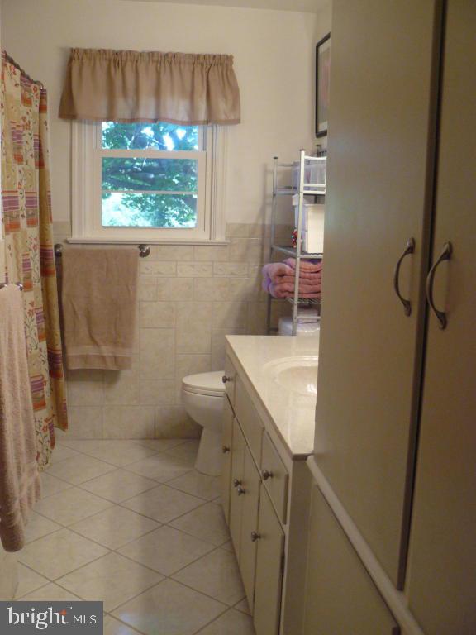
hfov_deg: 39.7
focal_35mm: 36
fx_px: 660
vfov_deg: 51.4
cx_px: 238
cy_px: 318
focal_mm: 6
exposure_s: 1/30
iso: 200
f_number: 2.8
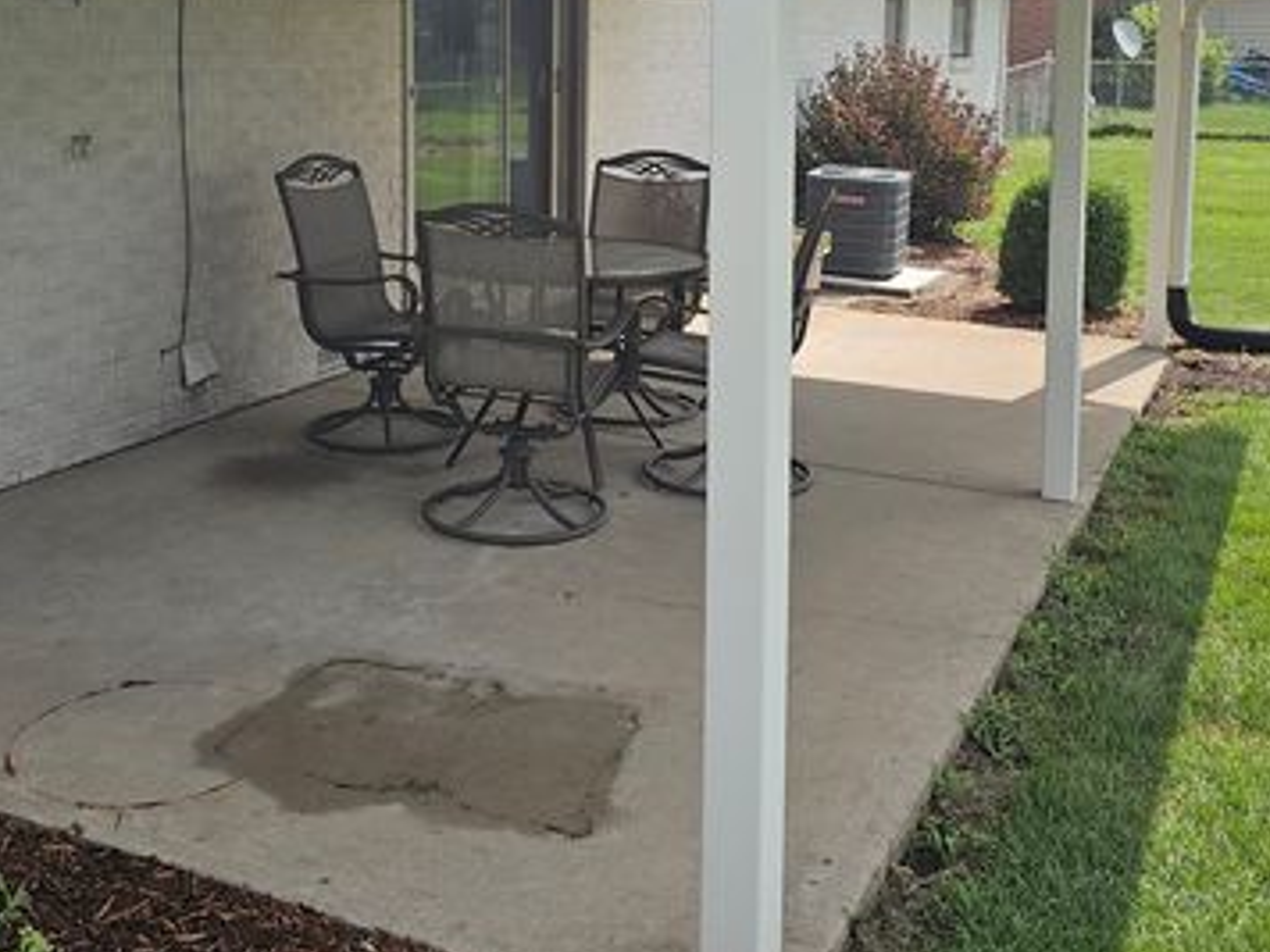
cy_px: 191
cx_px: 631
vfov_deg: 33.4
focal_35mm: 42
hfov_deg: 44.8
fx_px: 1541
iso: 10
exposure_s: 1/528
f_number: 1.7
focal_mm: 6.3
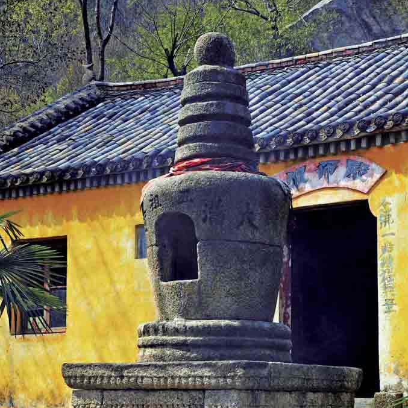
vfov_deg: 19.9
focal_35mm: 87
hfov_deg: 20.0
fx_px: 1155
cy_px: 297
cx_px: 204
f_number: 11
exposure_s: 1/400
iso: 400
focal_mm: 45
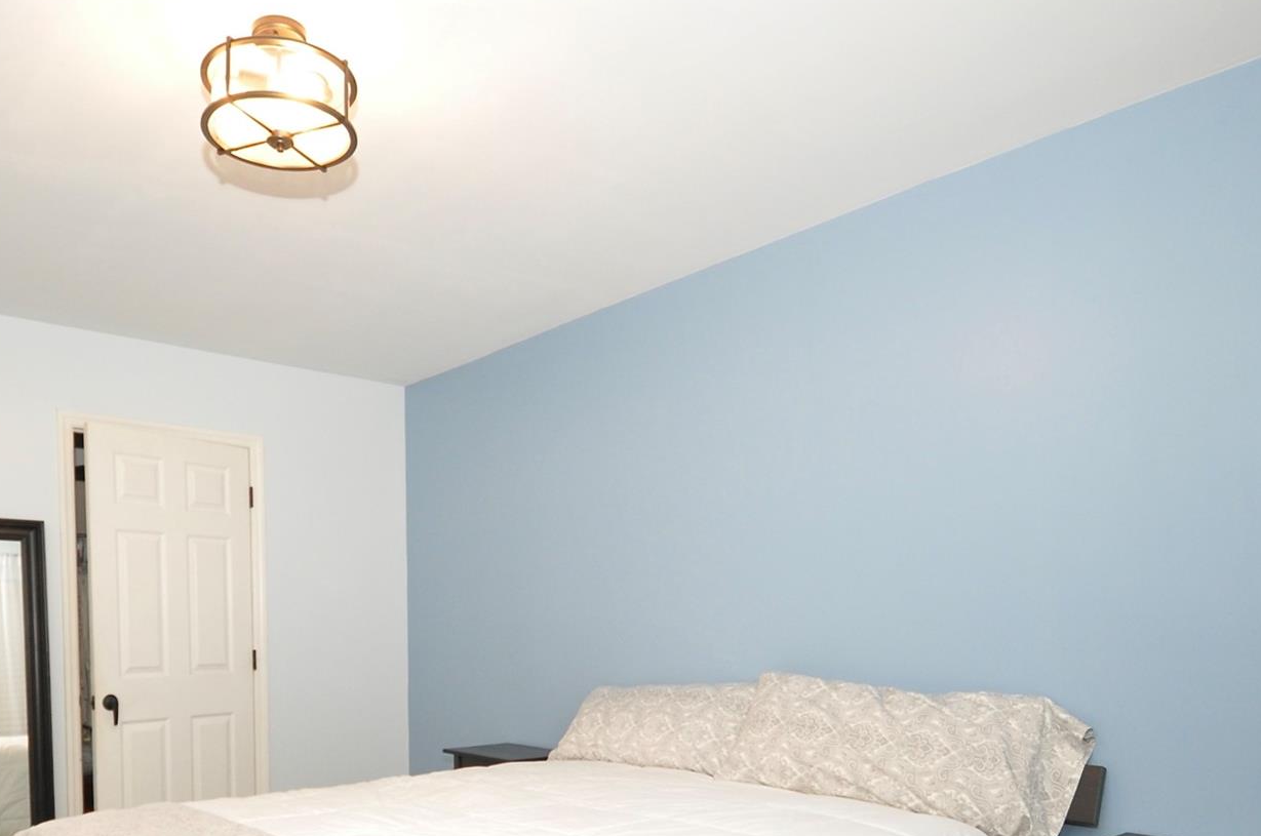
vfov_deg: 47.9
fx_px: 874
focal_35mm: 25
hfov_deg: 70.5
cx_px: 477
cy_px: 684
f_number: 4
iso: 800
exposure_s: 1/60
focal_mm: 10
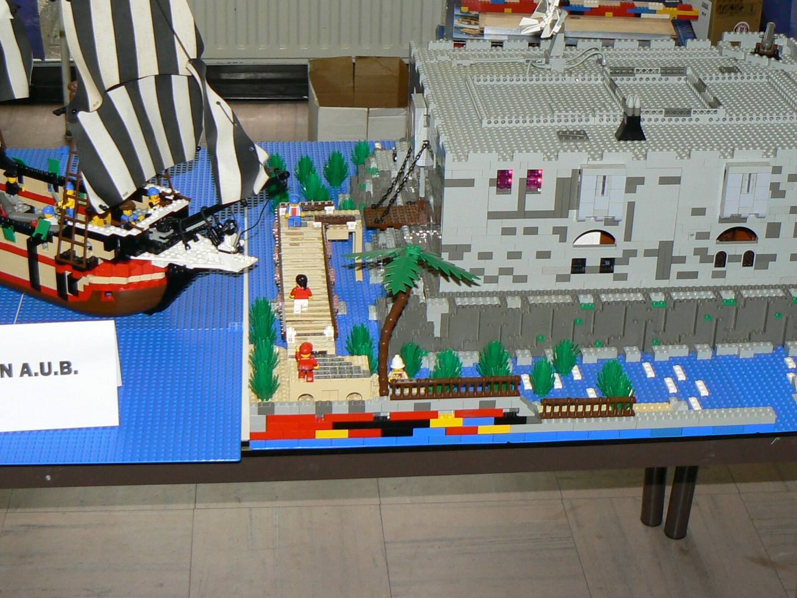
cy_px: 171
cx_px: 393
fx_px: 1520
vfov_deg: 22.1
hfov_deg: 29.4
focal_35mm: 66
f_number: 2.8
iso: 100
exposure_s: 1/30
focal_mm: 7
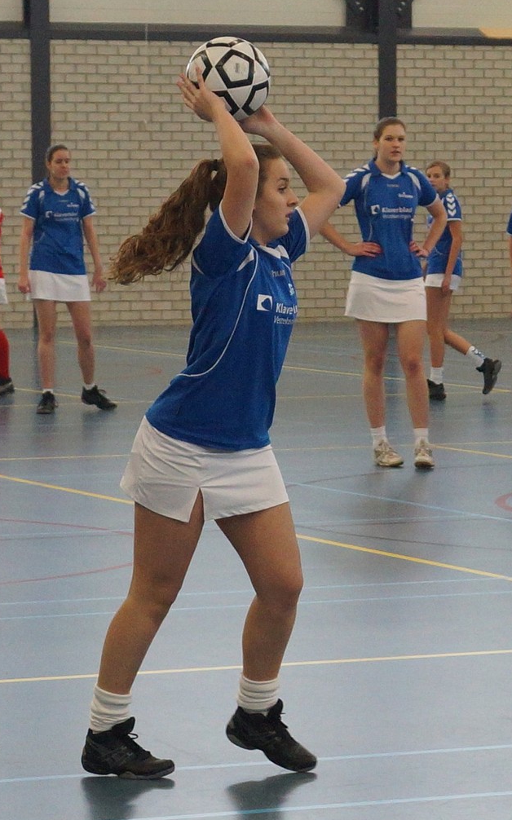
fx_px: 1218
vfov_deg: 37.2
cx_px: 241
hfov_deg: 23.7
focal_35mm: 55
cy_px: 409
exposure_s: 1/250
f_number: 3.5
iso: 1000
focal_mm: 35
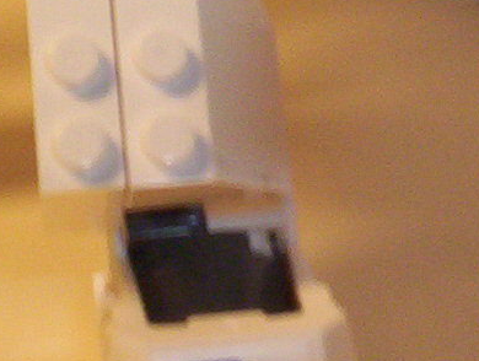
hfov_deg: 12.4
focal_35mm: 159
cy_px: -264
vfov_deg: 9.0
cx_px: 219
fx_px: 2204
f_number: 4.5
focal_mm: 4.99
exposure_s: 1/66.7
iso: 140
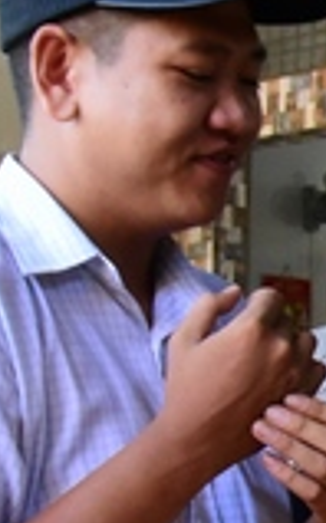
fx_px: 1782
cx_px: 833
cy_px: 434
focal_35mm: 125
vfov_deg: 16.6
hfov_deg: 9.2
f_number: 13
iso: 7200
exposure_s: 1/100
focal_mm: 30
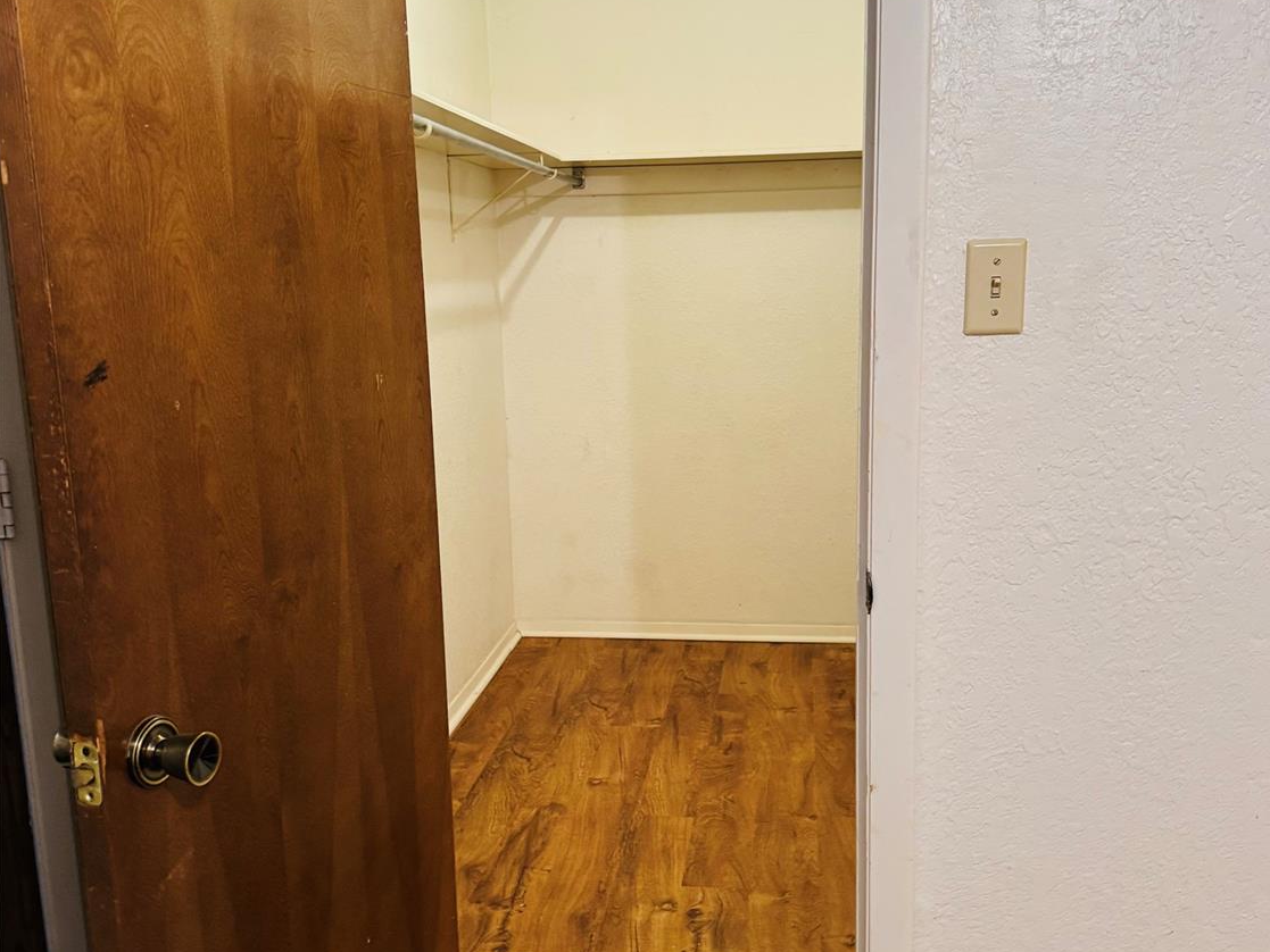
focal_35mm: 33
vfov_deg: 42.9
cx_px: 651
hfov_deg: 55.3
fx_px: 1211
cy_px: 493
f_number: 1.78
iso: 400
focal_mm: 6.76
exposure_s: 1/60
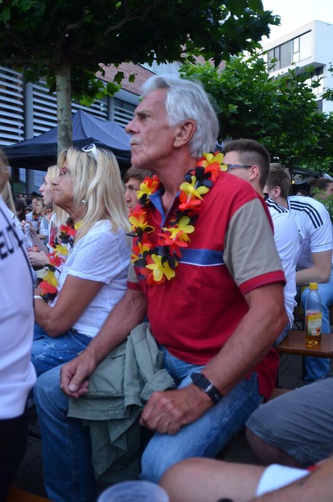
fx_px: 418
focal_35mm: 30
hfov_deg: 43.4
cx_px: 166
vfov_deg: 62.0
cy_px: 251
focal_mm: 20
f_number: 2.8
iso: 400
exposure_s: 1/160
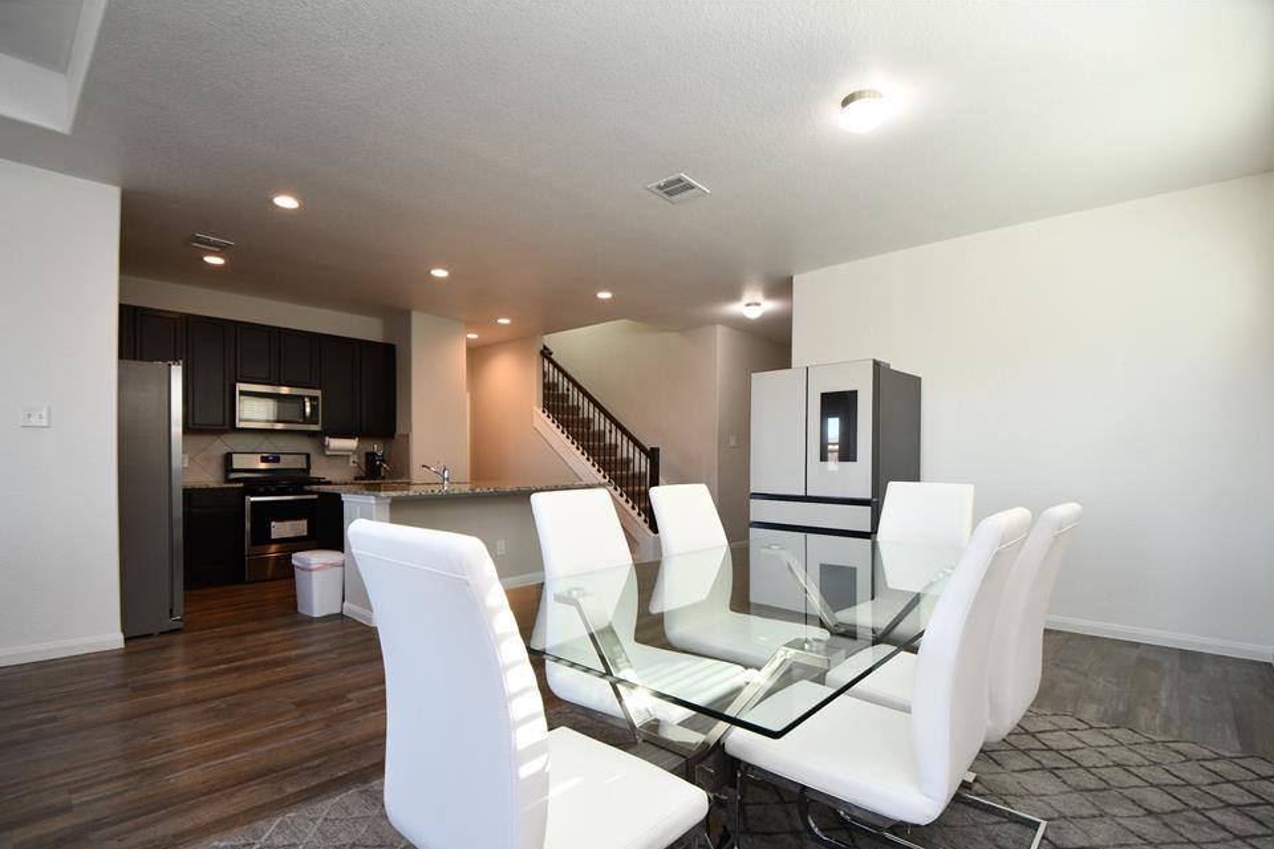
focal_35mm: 16
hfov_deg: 96.7
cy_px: 450
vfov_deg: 73.7
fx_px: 566
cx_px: 616
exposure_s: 1/60
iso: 220
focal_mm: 10
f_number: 4
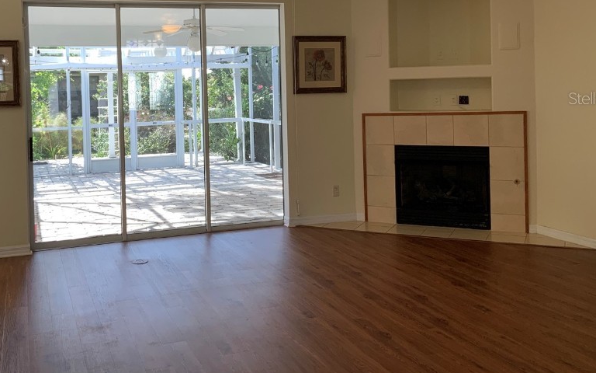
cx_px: 244
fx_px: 666
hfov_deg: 48.0
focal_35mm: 41
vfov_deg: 30.8
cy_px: 98
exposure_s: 1/120
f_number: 1.8
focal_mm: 3
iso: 32
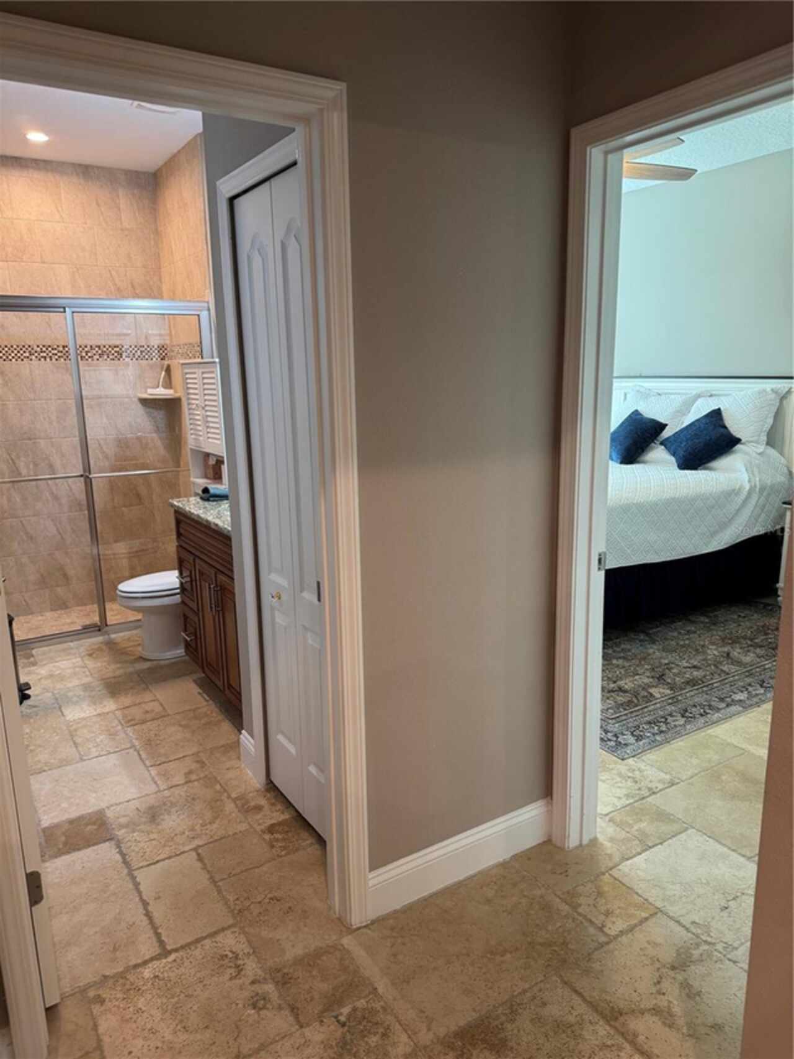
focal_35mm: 24
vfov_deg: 71.6
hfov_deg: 56.8
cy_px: 530
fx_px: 734
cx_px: 397
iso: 250
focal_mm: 6.76
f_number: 1.78
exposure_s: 1/60
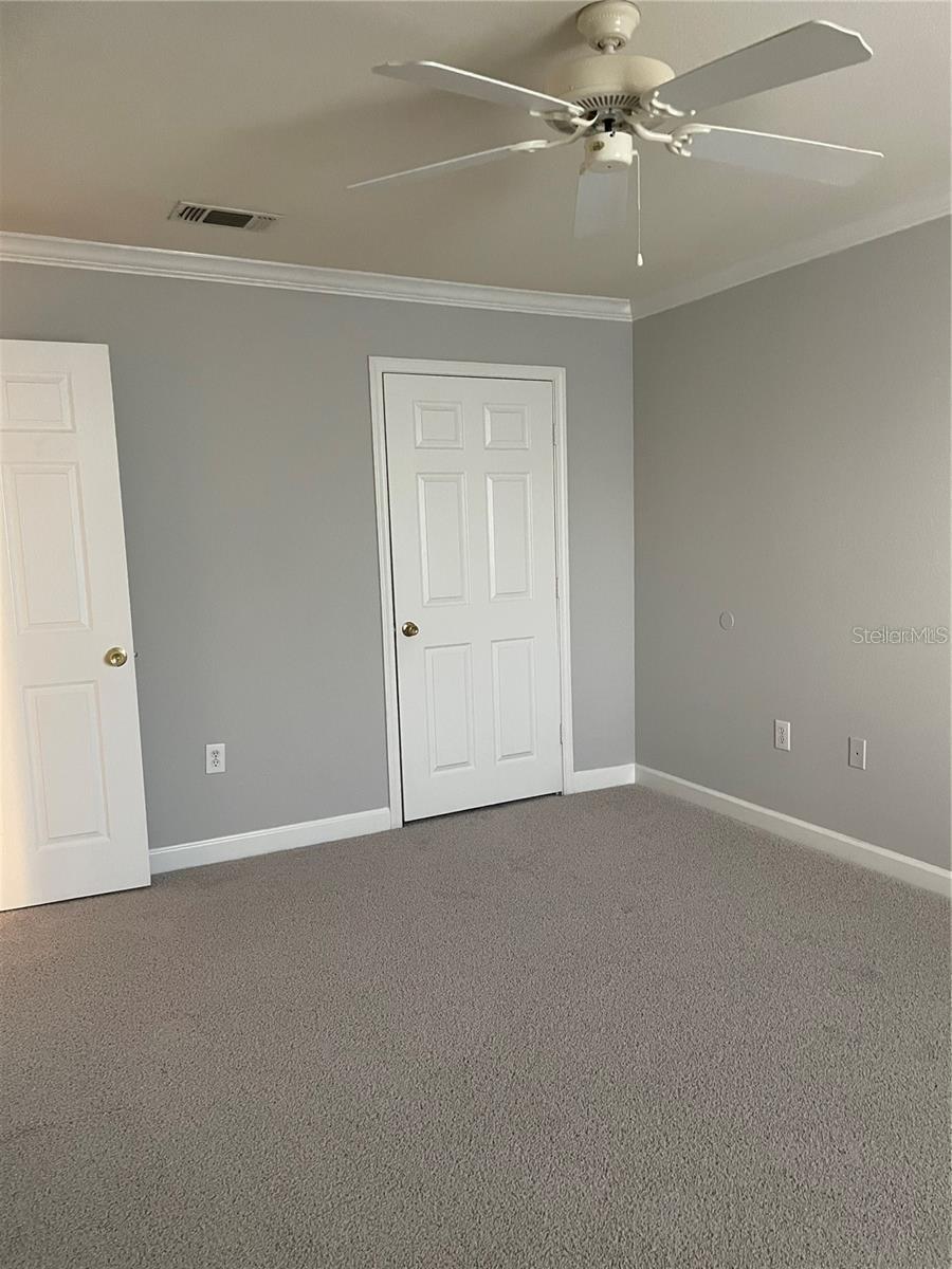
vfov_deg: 67.3
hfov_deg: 53.1
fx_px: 953
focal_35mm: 26
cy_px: 634
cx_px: 476
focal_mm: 4.2
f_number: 1.6
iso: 500
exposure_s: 1/60
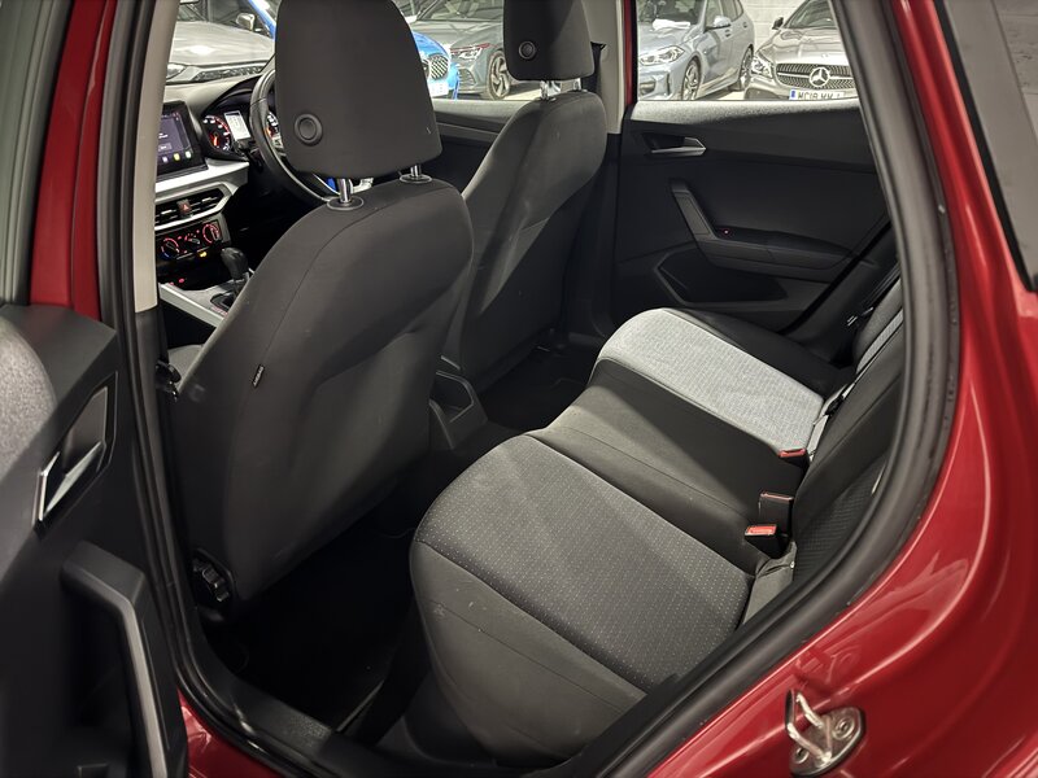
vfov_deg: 56.8
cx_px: 519
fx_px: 720
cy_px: 389
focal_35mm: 24
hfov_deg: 71.6
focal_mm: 6.76
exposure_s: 1/9
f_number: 1.78
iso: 1000
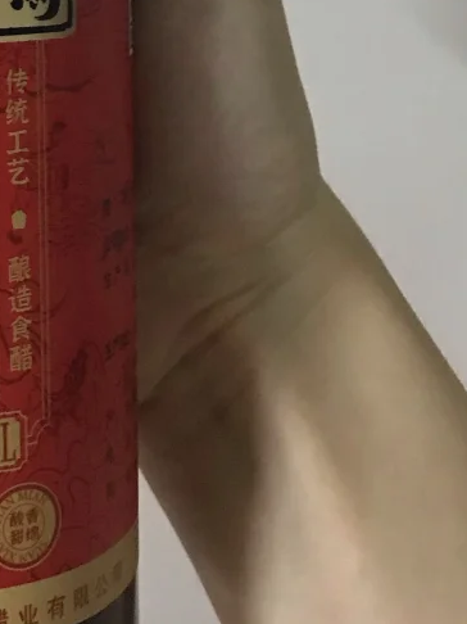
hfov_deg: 17.1
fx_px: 1494
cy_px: -110
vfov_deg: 21.9
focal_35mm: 83
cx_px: -71
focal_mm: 3.99
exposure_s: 1/8
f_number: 1.8
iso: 80
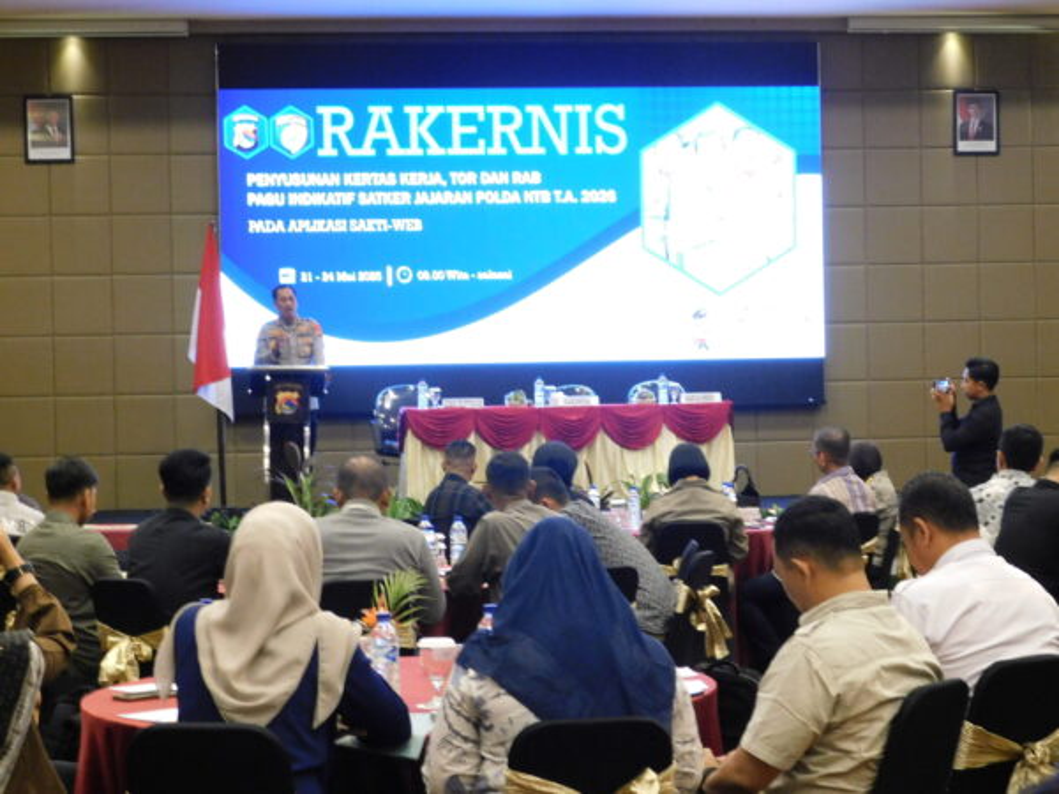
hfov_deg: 24.4
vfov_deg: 18.4
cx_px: 530
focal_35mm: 80
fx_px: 2447
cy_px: 397
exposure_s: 1/8
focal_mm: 14.2
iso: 720
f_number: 4.4
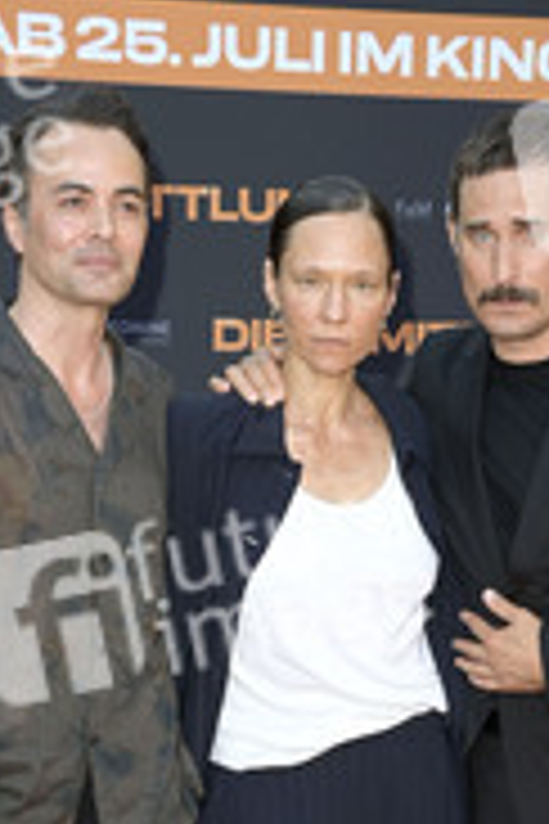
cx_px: 333
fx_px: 2493
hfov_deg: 12.6
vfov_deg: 18.3
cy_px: 824
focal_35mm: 109
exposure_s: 1/160
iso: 640
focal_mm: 50
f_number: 8
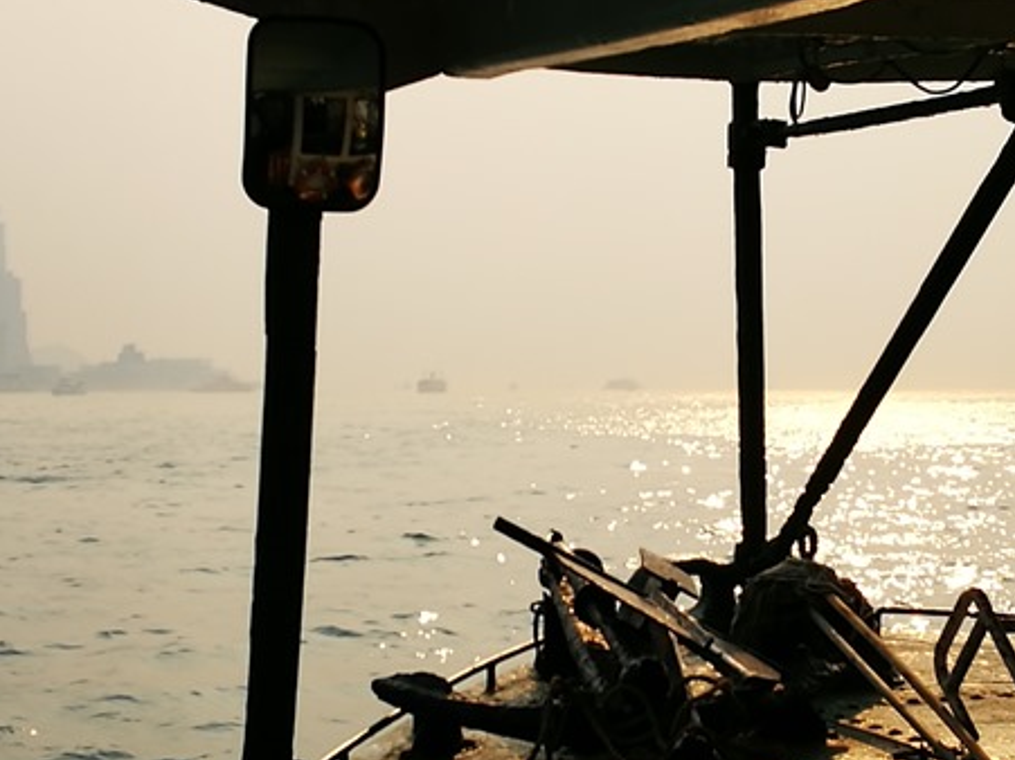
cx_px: 592
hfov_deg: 21.5
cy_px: 349
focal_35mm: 91
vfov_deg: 16.2
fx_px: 2668
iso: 50
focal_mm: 4.5
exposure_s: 1/1779
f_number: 2.2
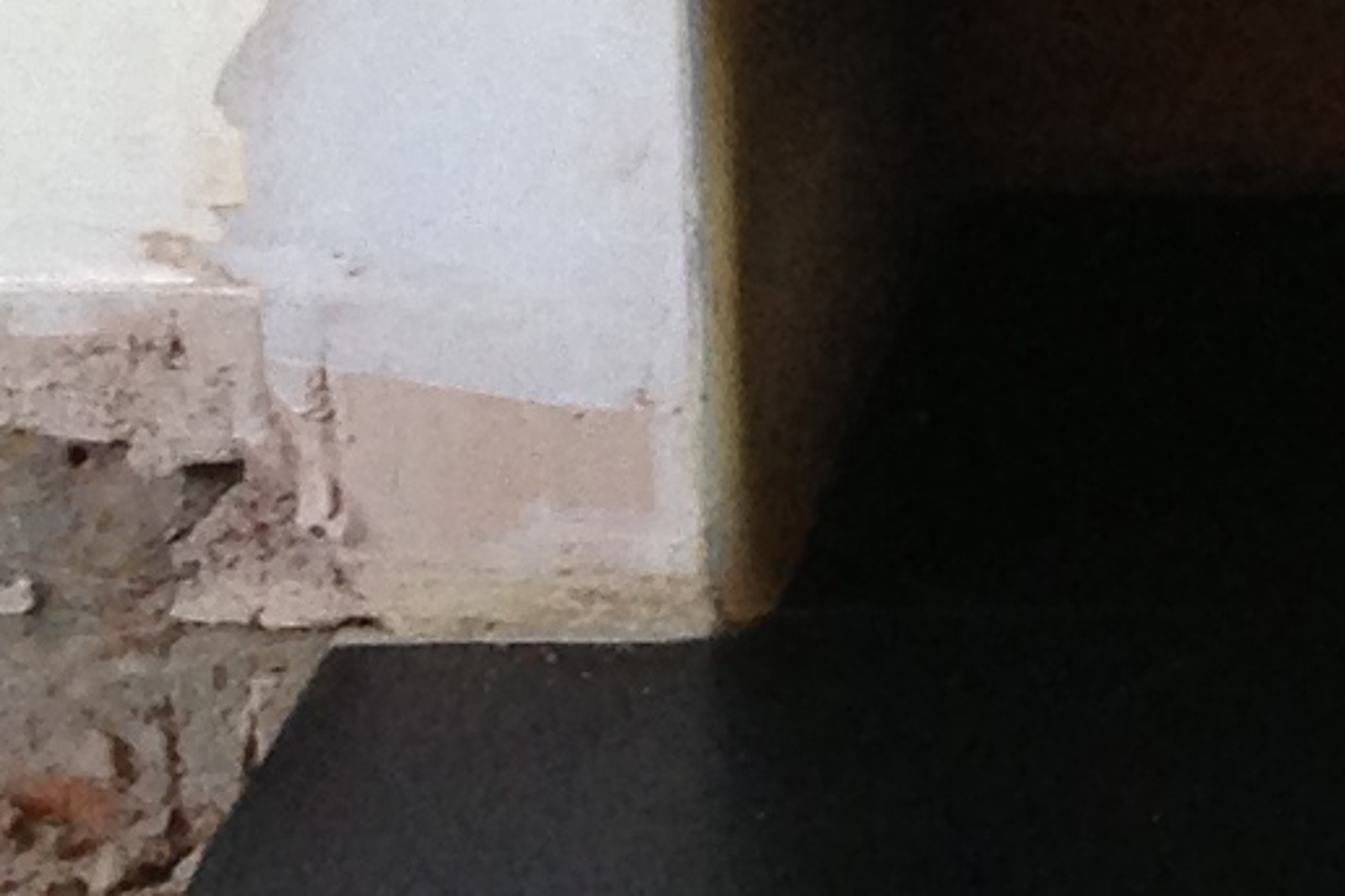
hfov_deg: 9.1
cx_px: 2299
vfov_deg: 6.2
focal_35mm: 217
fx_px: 8107
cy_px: -893
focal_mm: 4.13
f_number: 2.4
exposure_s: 1/20
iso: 100
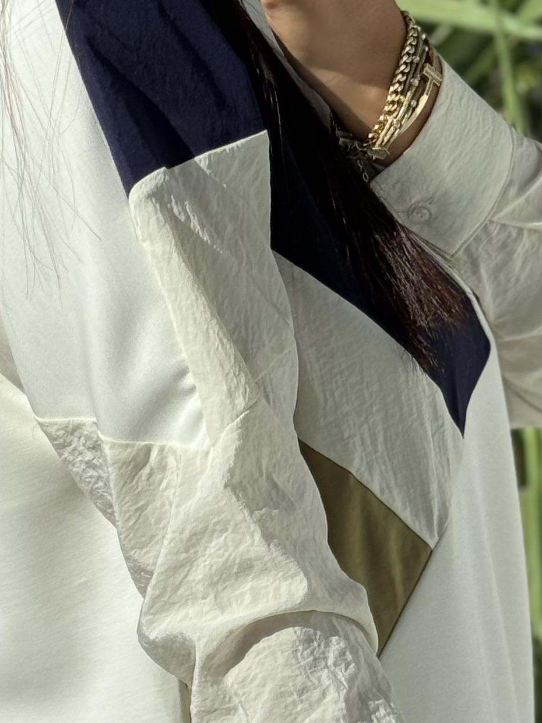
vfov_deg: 12.7
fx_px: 3258
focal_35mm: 156
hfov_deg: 9.5
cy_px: 362
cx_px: 305
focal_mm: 6.76
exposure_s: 1/1543
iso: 64
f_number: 1.78
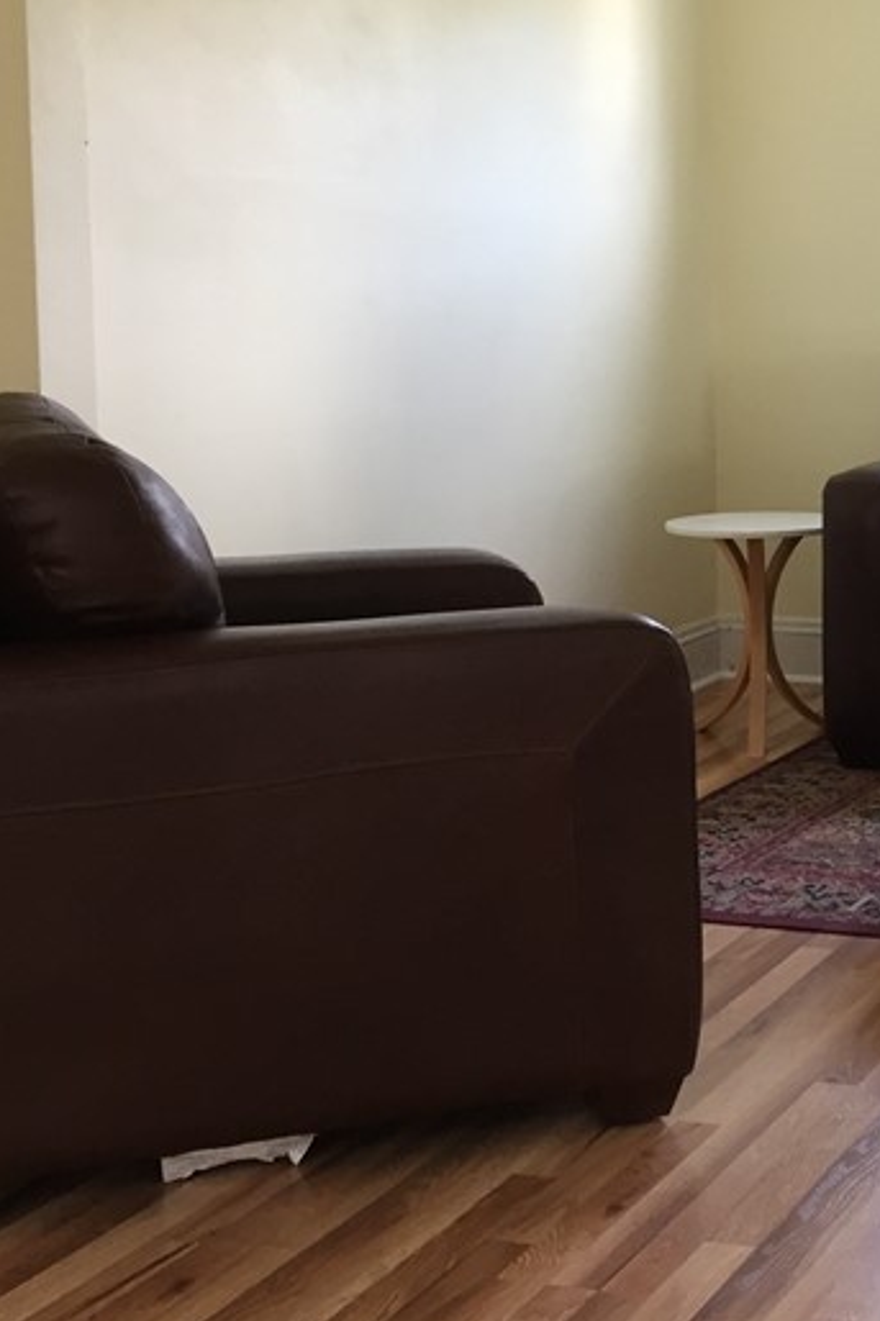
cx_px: 975
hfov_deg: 21.4
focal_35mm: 60
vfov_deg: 33.2
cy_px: 490
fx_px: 2201
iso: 80
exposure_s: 1/30
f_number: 2.2
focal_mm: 4.15
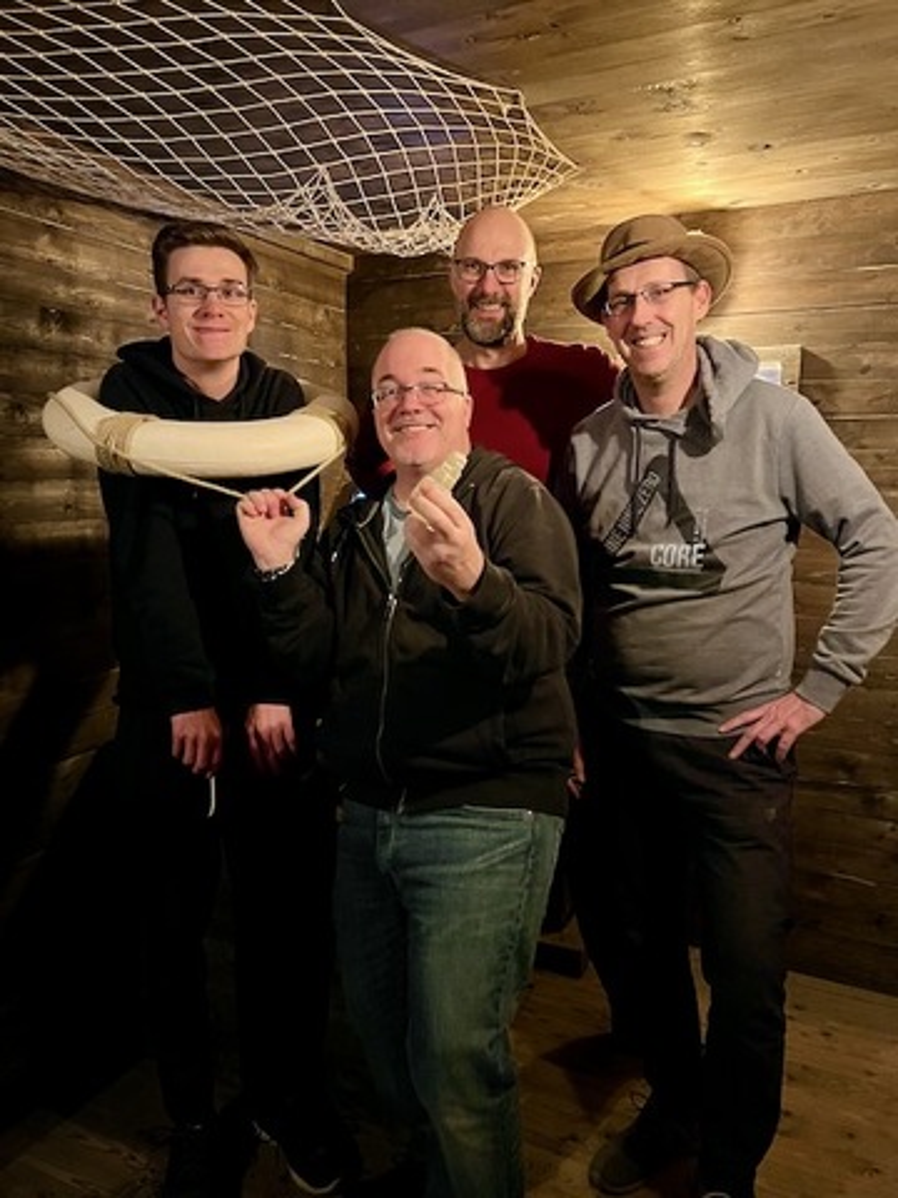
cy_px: 599
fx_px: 899
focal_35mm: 26
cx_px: 449
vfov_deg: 67.3
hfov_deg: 53.1
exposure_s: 1/25
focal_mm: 5.7
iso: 640
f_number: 1.5
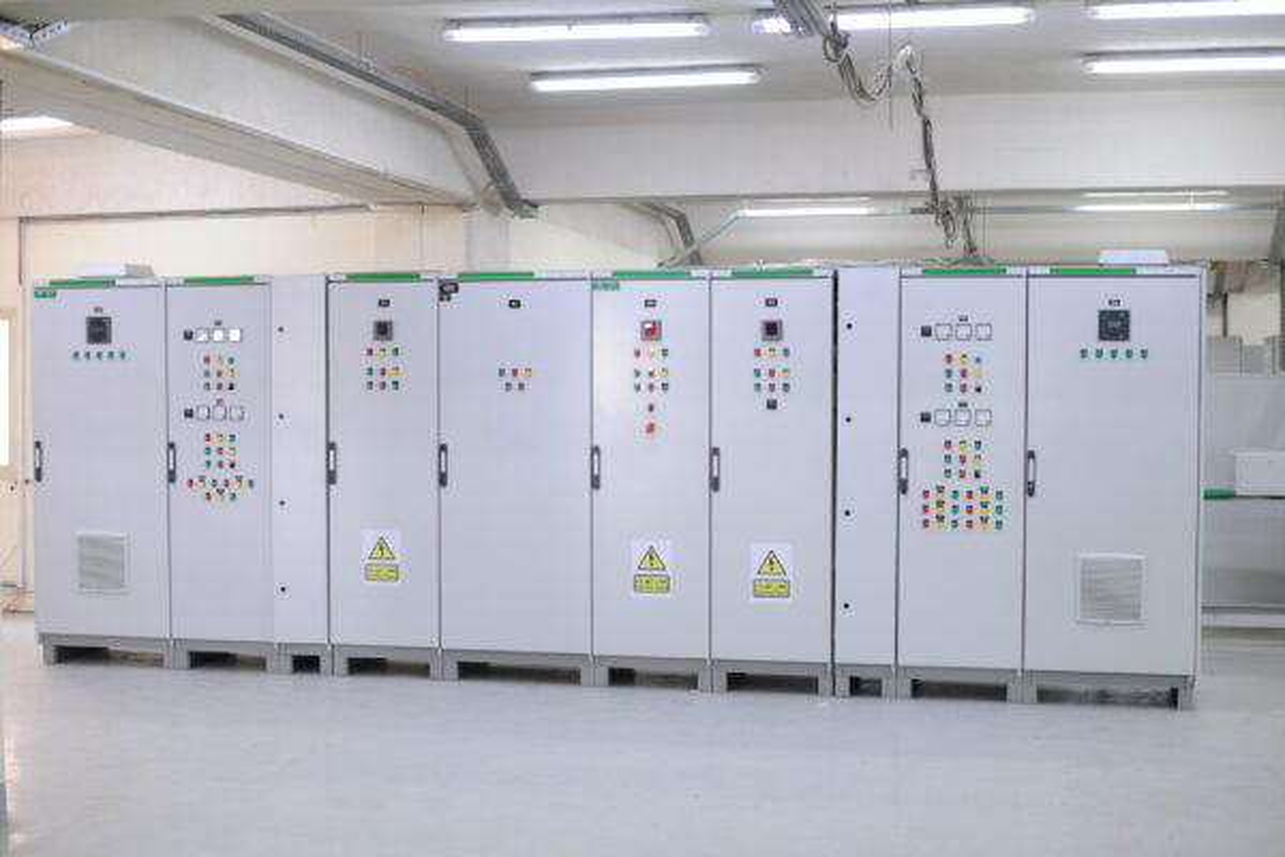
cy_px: 428
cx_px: 642
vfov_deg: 27.0
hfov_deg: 39.6
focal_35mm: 50
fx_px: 1785
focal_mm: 50
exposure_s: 1/160
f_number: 2.8
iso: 1000
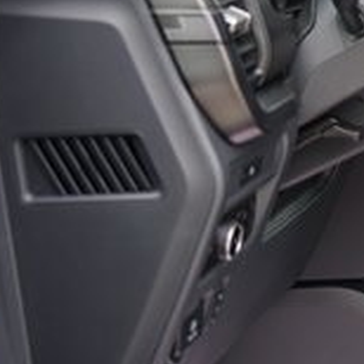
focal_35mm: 113
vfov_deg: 15.4
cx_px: 721
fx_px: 1344
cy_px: 150
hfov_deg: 13.3
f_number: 4
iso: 125
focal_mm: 32
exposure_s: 1/60
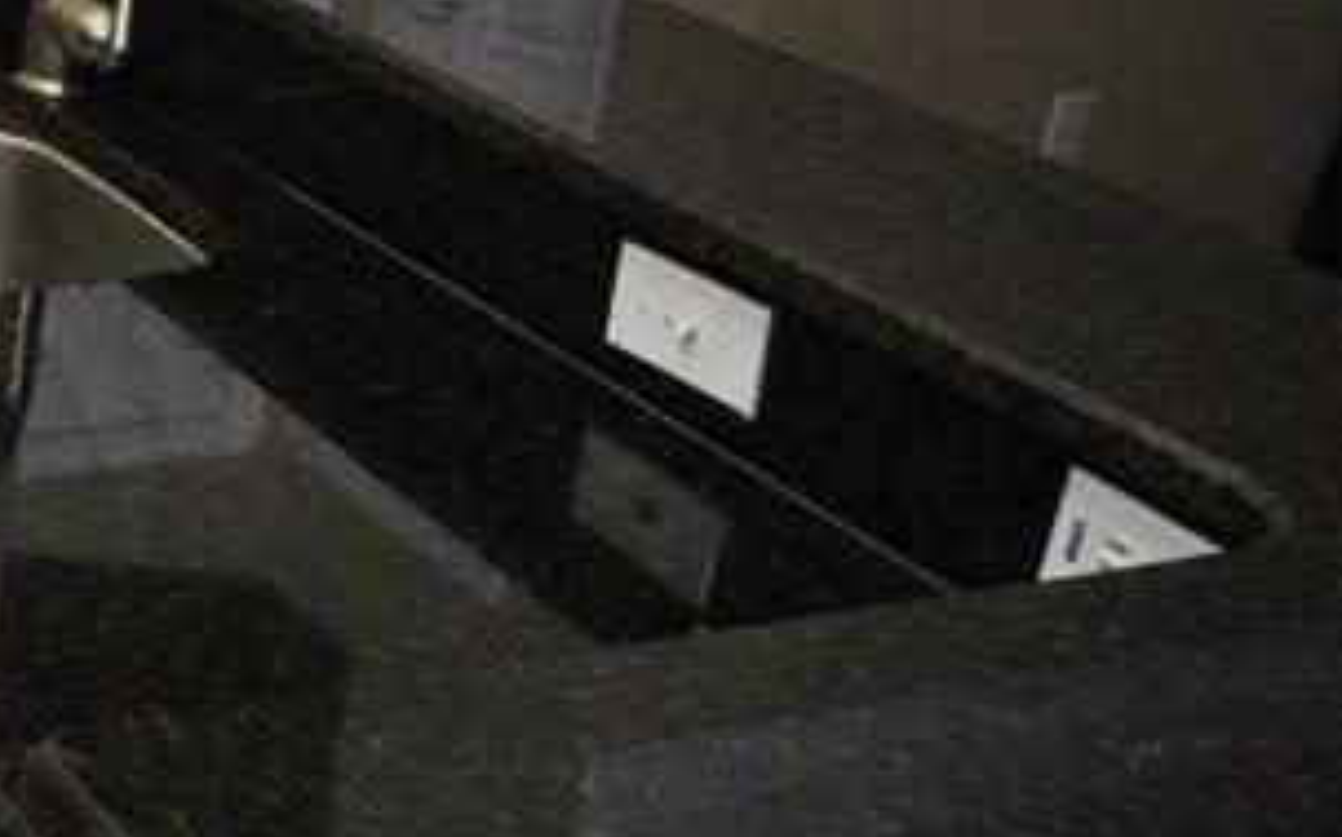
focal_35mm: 63
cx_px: -622
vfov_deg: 19.5
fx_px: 2300
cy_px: -137
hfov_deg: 25.4
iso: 200
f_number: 4
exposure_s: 1/60
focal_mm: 11.5
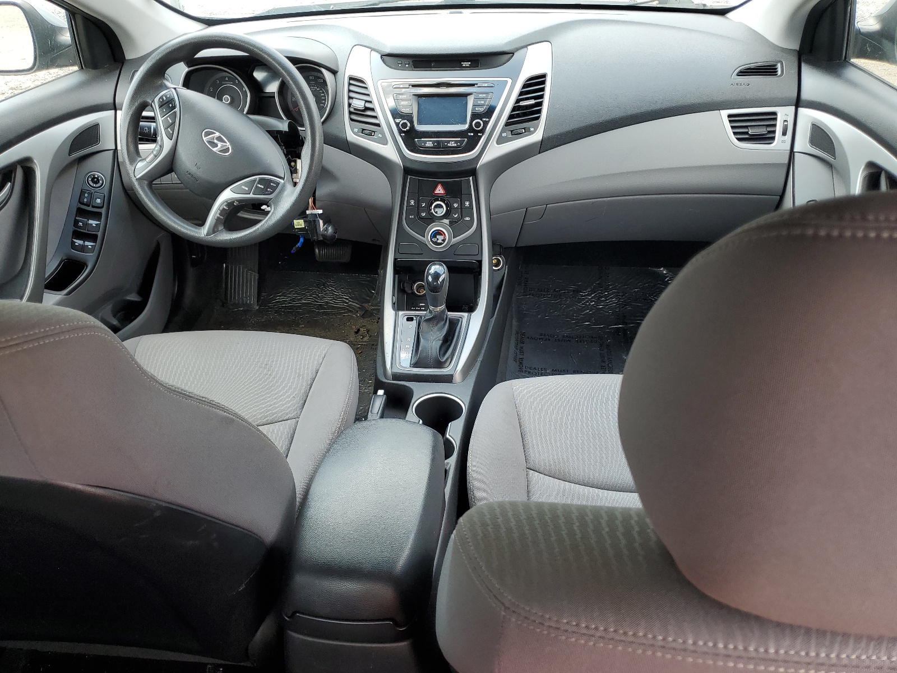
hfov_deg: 67.3
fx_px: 674
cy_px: 336
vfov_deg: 53.1
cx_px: 448
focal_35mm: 26
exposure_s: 1/141
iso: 50
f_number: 1.5
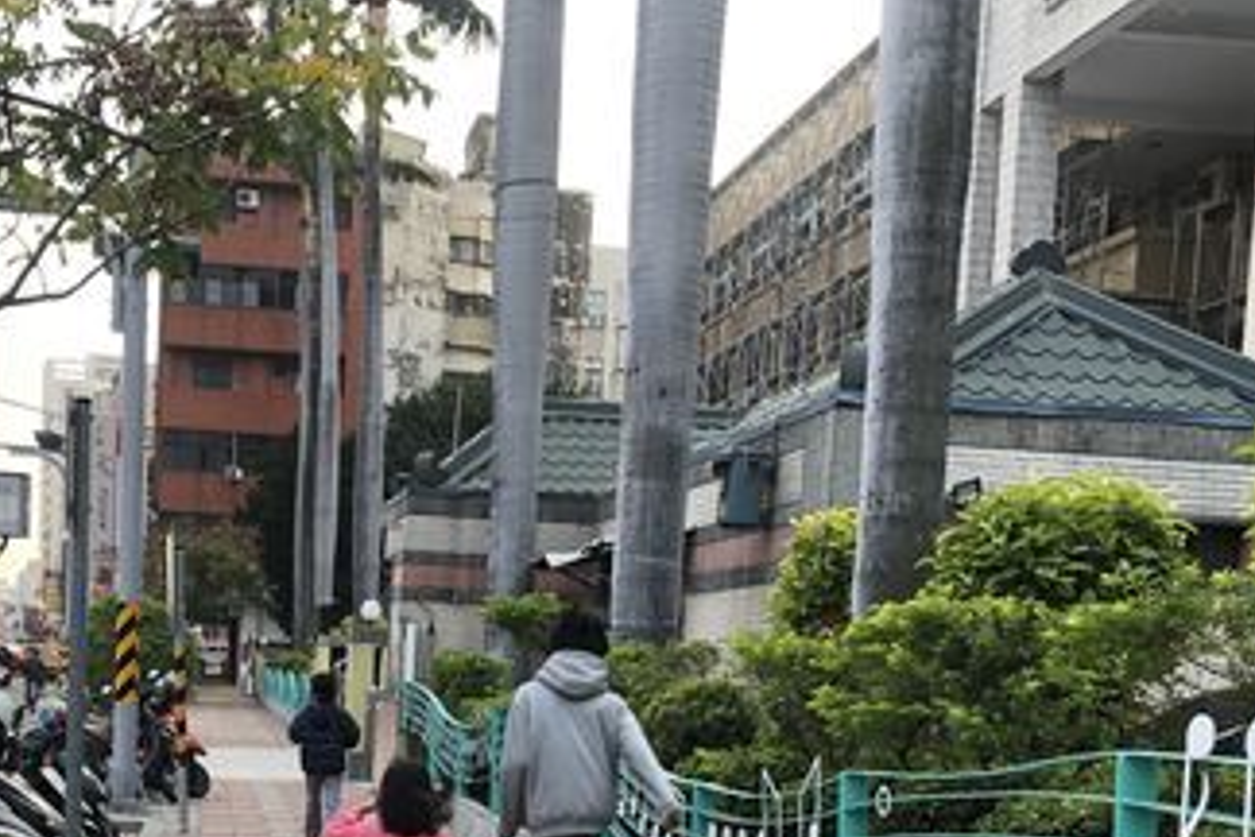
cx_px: 434
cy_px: 837
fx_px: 1882
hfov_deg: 36.5
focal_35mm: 54
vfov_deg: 24.0
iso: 40
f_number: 1.8
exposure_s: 1/120
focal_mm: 3.99
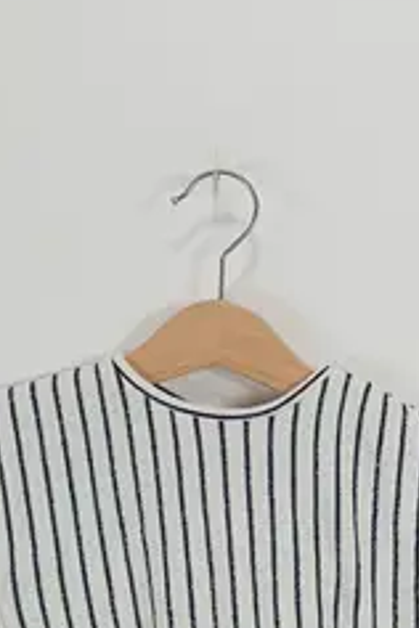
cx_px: 225
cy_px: 485
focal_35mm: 49
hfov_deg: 27.5
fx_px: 855
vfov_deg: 39.1
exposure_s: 1/100
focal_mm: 4.22
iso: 107
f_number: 1.8
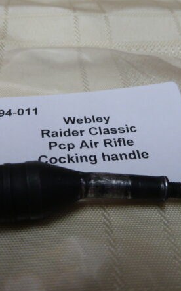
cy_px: 147
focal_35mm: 36
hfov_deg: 35.0
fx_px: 284
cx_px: 60
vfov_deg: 54.0
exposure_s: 1/30
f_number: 3.3
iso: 200
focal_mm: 4.1
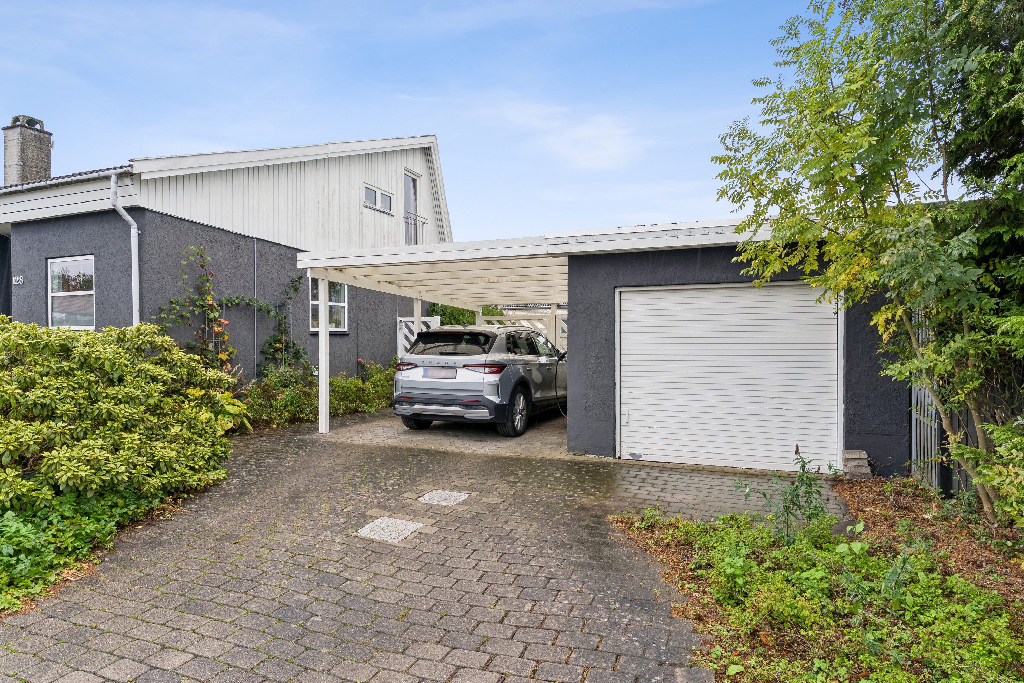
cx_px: 512
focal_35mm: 20
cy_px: 342
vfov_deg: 61.9
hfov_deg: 84.0
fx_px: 569
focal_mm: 20
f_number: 8
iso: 100
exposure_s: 1/30
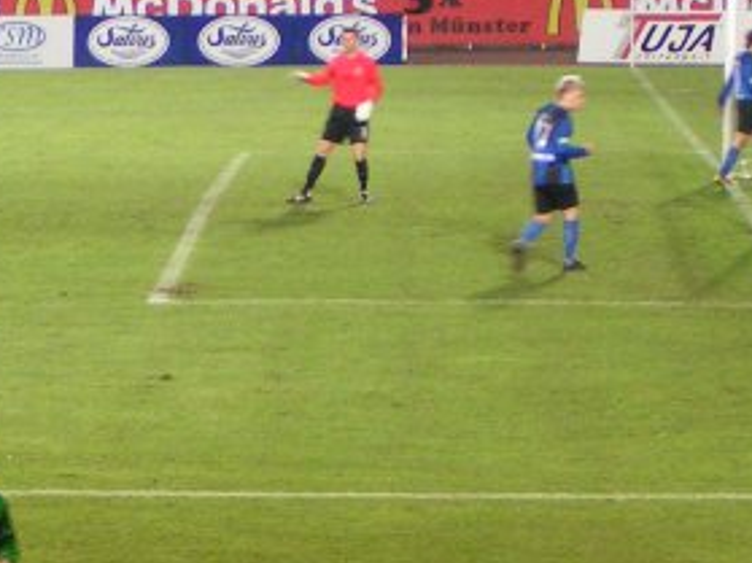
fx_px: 4669
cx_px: 46
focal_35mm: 215
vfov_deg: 6.9
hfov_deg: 9.2
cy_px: 531
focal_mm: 11.5
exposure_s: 1/25
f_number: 3.2
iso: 200
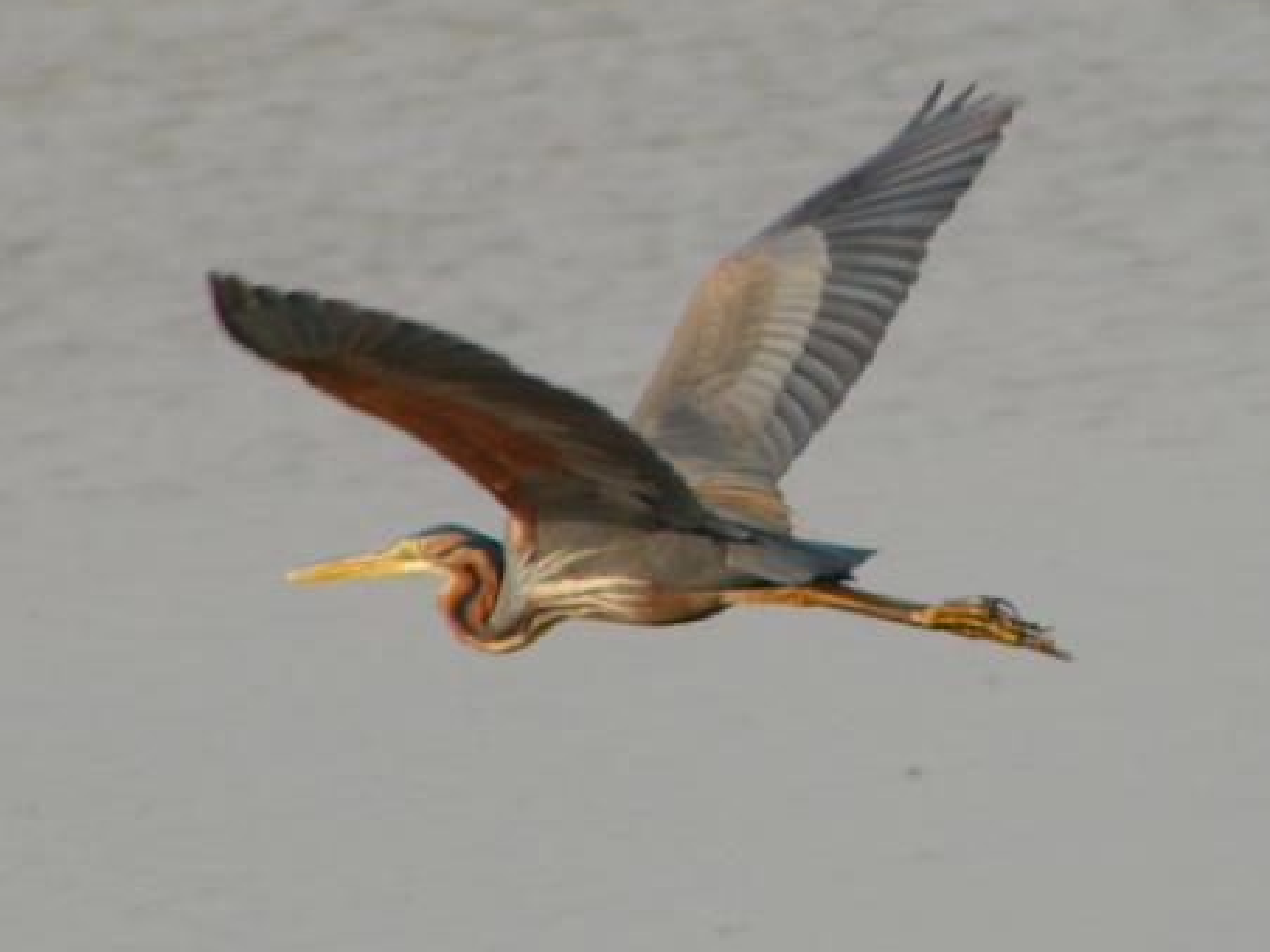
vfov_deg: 3.2
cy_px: 472
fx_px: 16840
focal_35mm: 459
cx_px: 629
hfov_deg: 4.3
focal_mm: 72
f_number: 5.2
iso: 50
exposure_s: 1/400
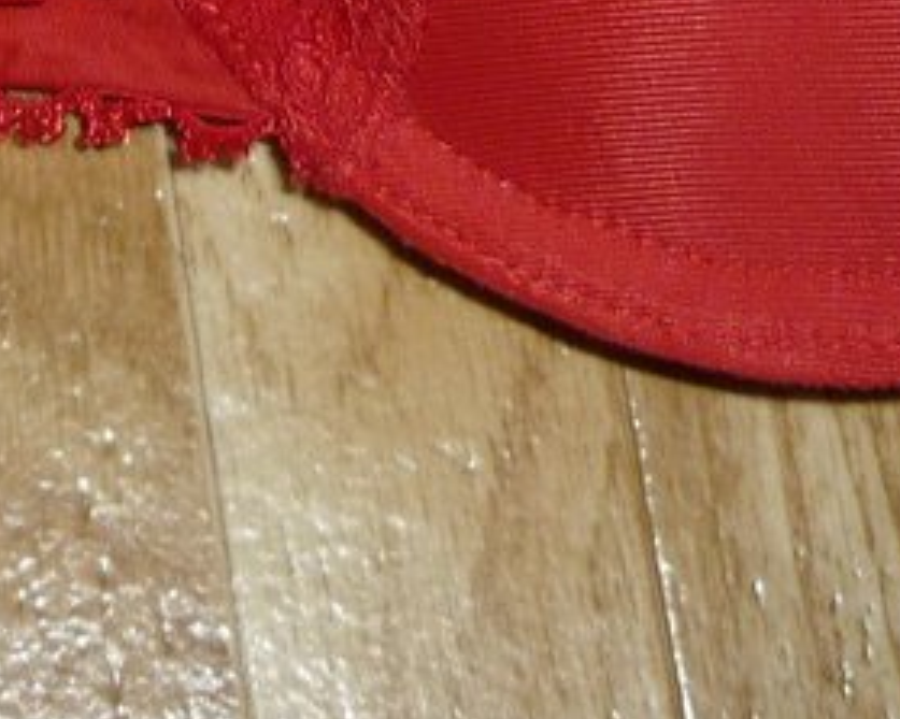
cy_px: -545
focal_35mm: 154
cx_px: 2
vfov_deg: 9.6
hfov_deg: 12.4
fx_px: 4101
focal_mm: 5.5
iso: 100
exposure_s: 1/30
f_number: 2.8
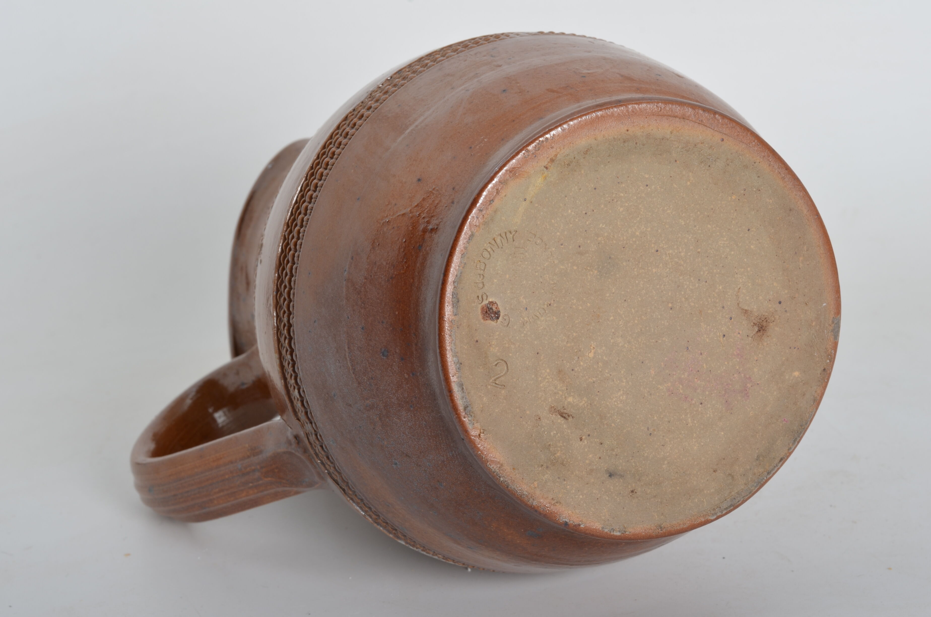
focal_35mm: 75
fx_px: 1936
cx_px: 466
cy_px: 308
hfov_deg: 27.0
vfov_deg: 18.1
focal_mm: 50
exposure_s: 1/125
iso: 100
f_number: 14
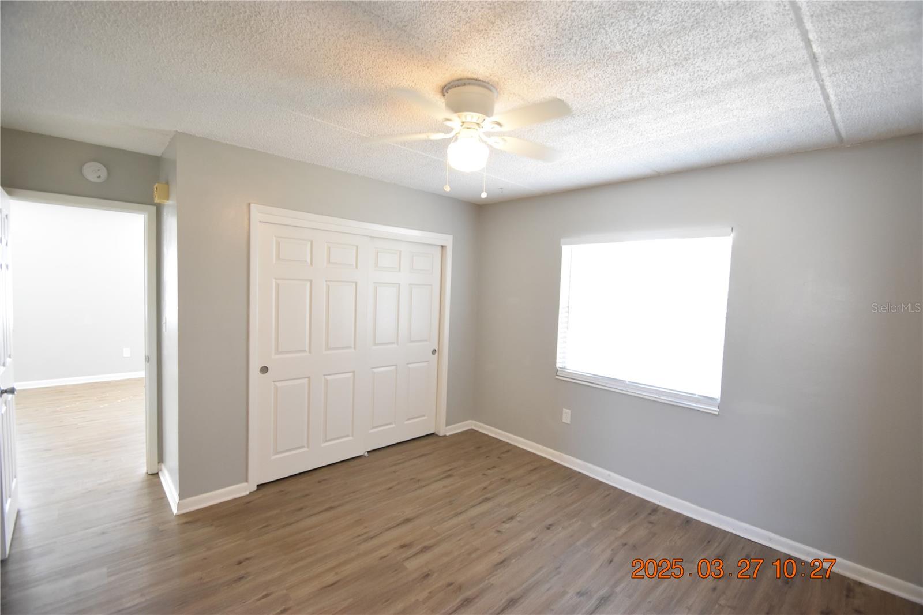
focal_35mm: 15
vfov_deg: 77.3
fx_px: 384
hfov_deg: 100.4
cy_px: 308
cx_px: 462
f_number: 3.5
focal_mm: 10
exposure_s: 1/60
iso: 1250
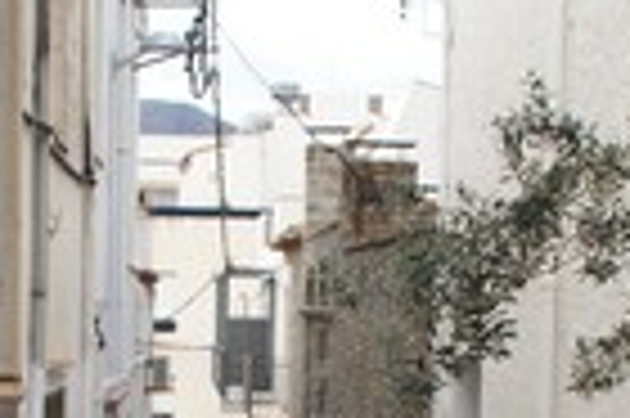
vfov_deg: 14.8
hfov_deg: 22.9
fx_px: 1556
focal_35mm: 89
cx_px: 324
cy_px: 506
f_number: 6.3
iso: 100
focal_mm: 18
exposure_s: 1/125
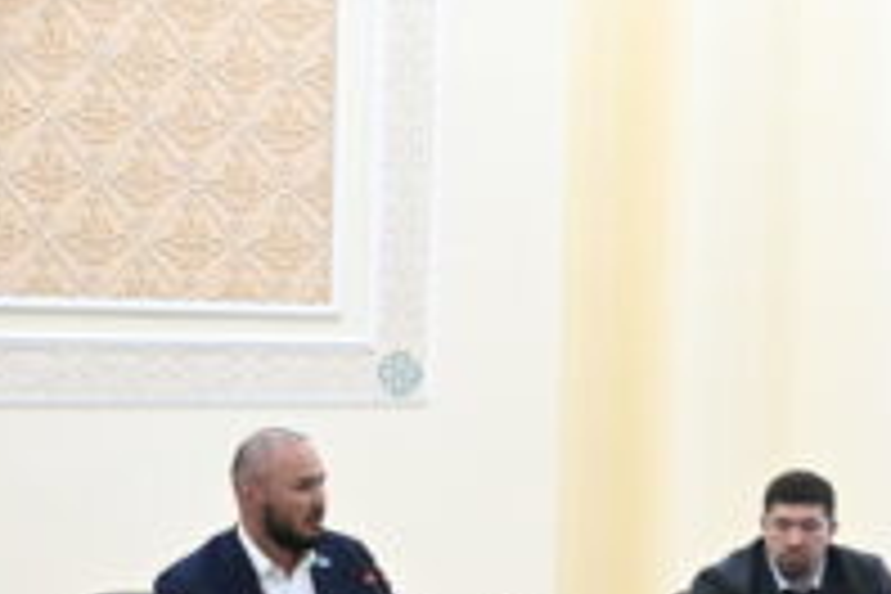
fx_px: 3193
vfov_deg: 10.6
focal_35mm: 129
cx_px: 1444
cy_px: 315
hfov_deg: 14.5
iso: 10000
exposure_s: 1/250
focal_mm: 34
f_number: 8
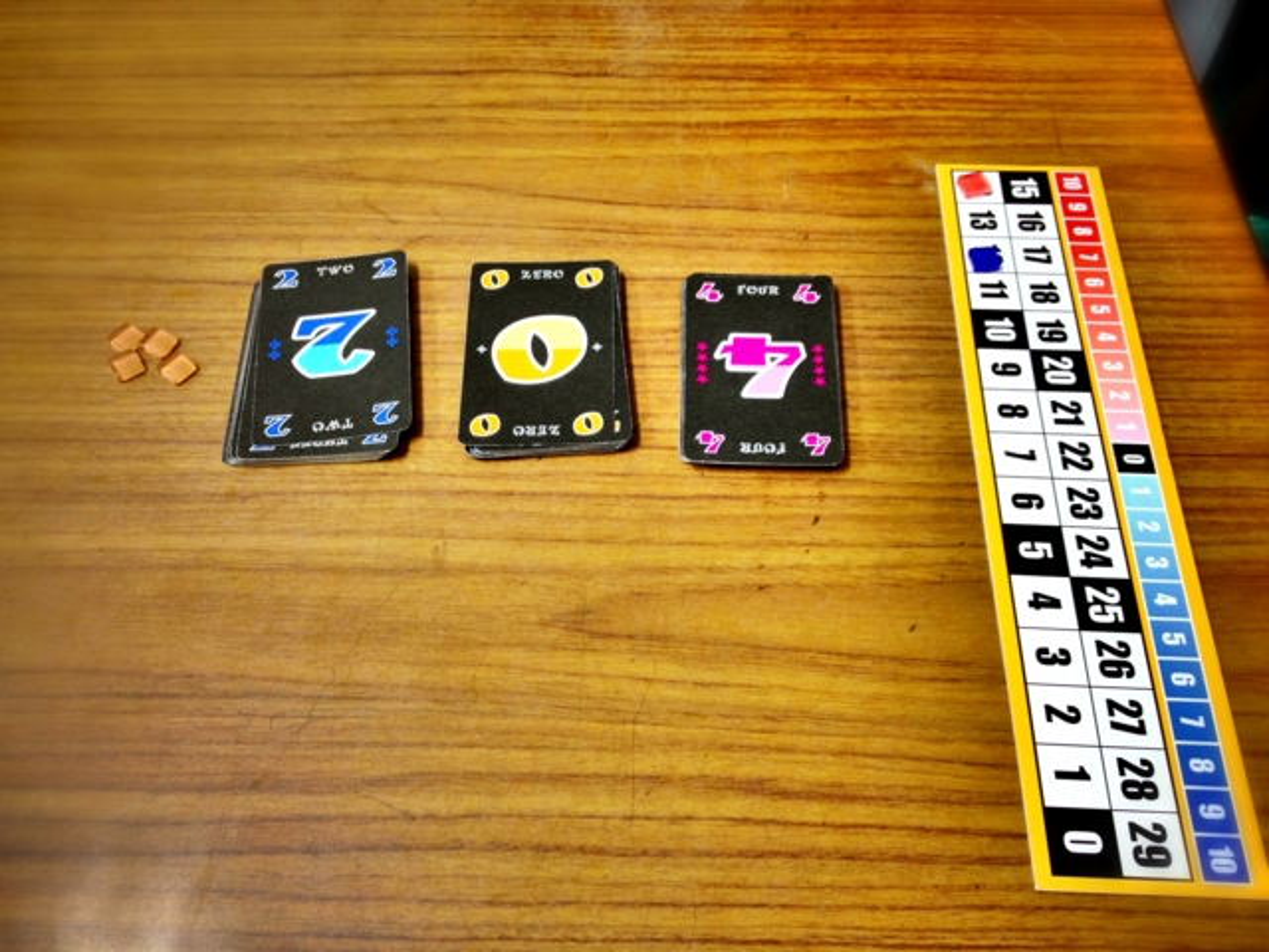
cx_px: 634
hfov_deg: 52.6
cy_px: 476
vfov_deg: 40.7
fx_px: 1283
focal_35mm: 35
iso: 64
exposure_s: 1/20
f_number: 2.4
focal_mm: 4.28
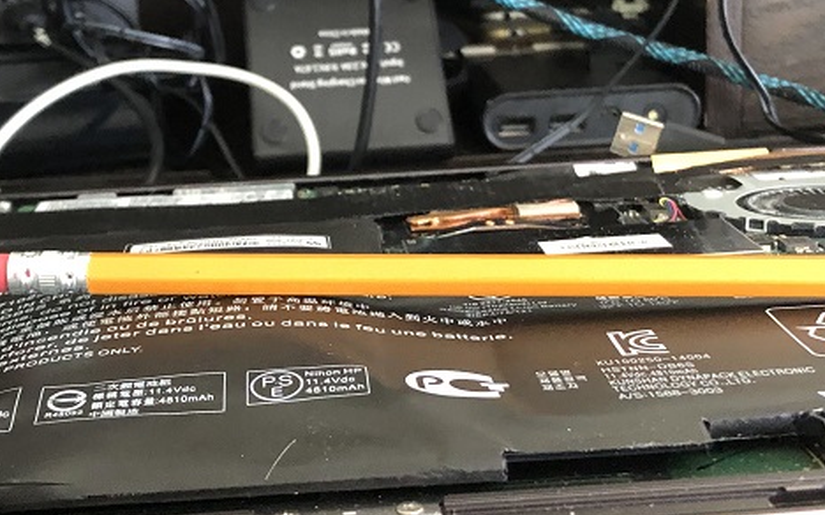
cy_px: 268
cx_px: 354
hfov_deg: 31.5
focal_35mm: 65
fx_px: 1461
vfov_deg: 20.0
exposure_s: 1/5
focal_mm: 4
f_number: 1.8
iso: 100
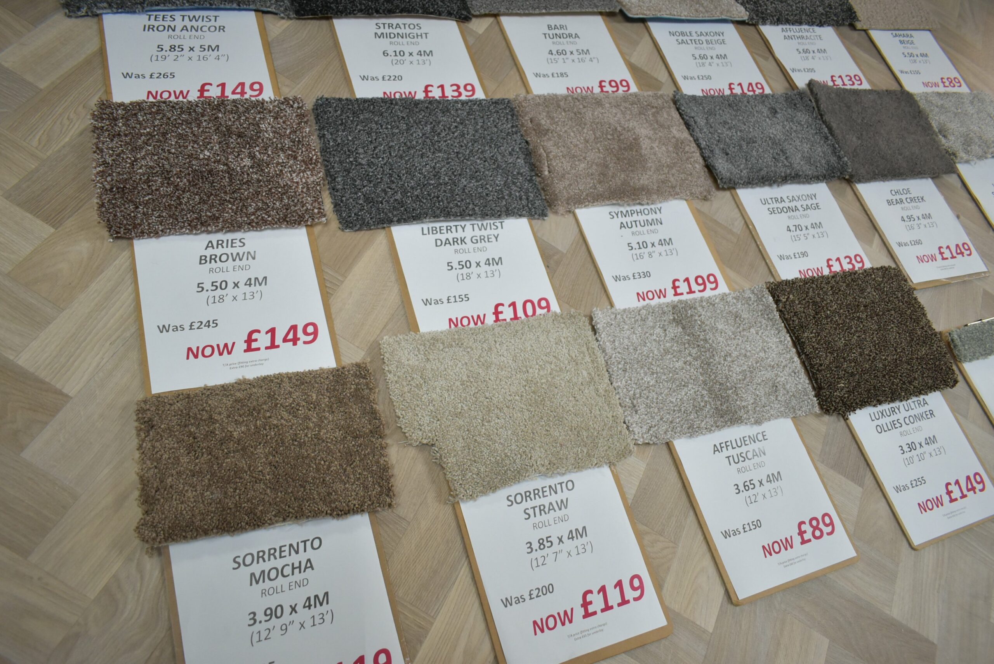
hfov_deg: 67.3
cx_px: 497
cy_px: 332
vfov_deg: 48.0
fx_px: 746
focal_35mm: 27
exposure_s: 1/125
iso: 1250
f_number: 3.5
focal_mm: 18
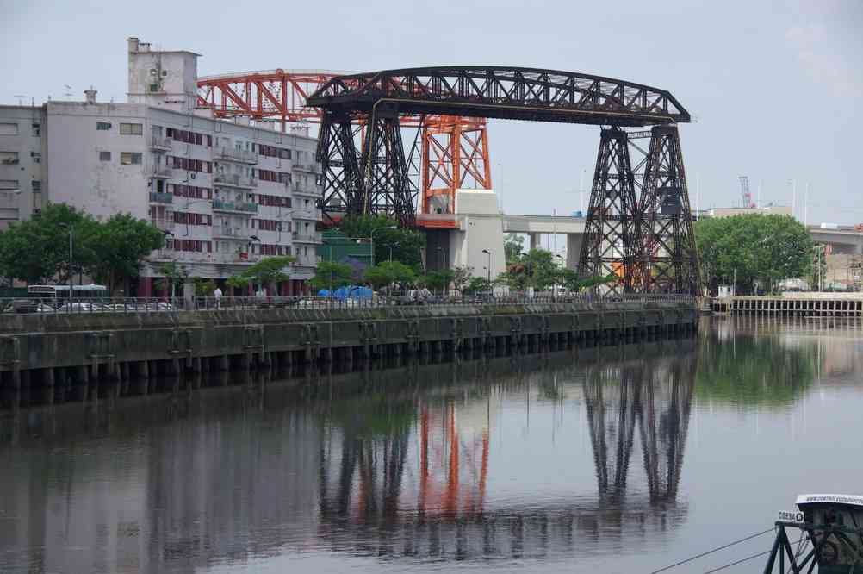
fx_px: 2084
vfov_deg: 15.7
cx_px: 432
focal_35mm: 87
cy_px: 287
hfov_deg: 23.4
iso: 100
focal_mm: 57.5
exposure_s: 1/180
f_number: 8
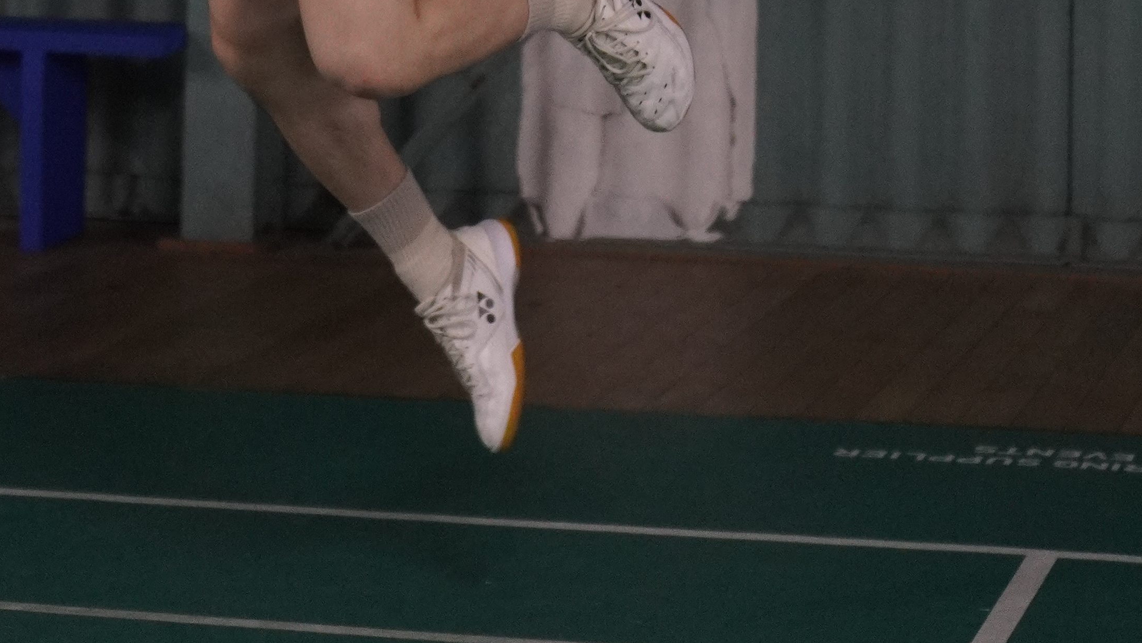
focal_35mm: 150
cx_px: 505
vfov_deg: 7.7
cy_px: -633
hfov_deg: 14.3
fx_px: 4556
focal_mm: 35
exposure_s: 1/1000
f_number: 1.8
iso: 1600
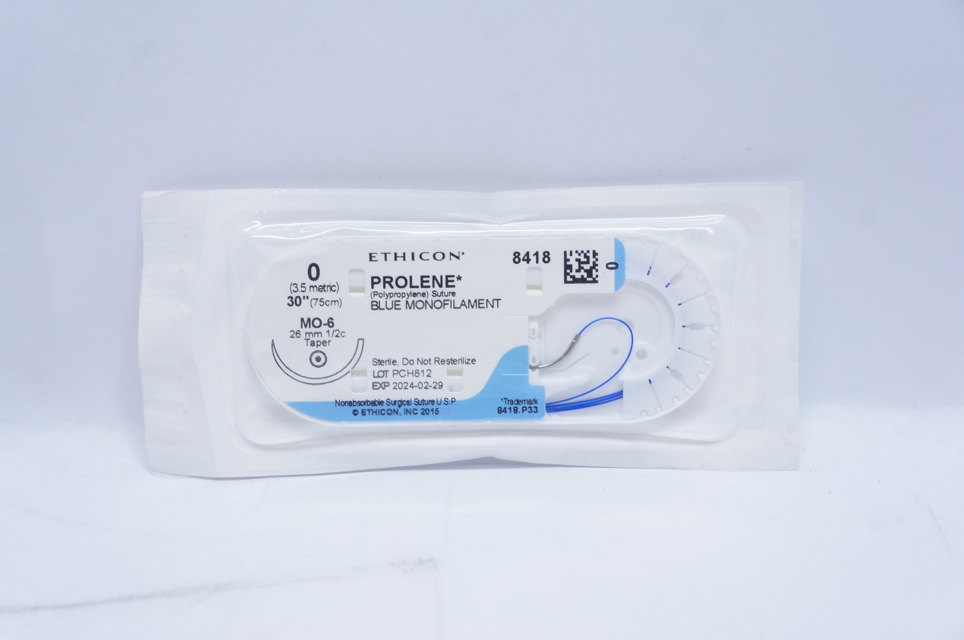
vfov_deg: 27.2
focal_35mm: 50
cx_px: 482
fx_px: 1324
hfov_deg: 40.0
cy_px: 320
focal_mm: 33
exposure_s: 1/50
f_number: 7.1
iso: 800
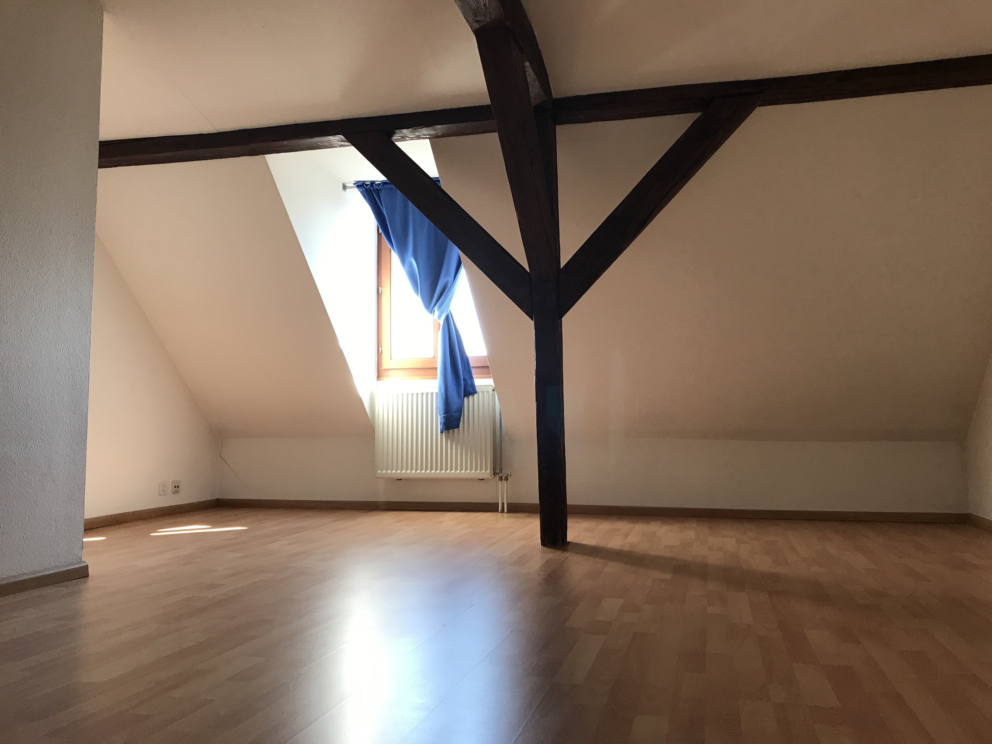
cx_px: 496
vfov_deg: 49.7
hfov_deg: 63.4
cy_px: 372
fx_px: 802
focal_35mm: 28
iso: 20
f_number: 1.8
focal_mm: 3.99
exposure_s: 1/33
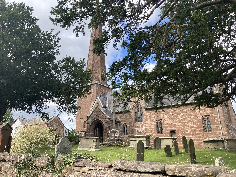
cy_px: 88
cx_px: 118
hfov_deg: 63.4
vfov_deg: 49.7
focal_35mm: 28
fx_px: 191
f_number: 1.8
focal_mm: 3.99
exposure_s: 1/639
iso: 20
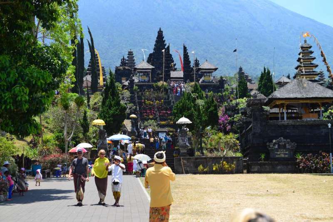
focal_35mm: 70
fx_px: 648
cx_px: 166
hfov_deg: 28.8
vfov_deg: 19.5
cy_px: 111
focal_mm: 70
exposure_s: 1/400
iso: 100
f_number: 5
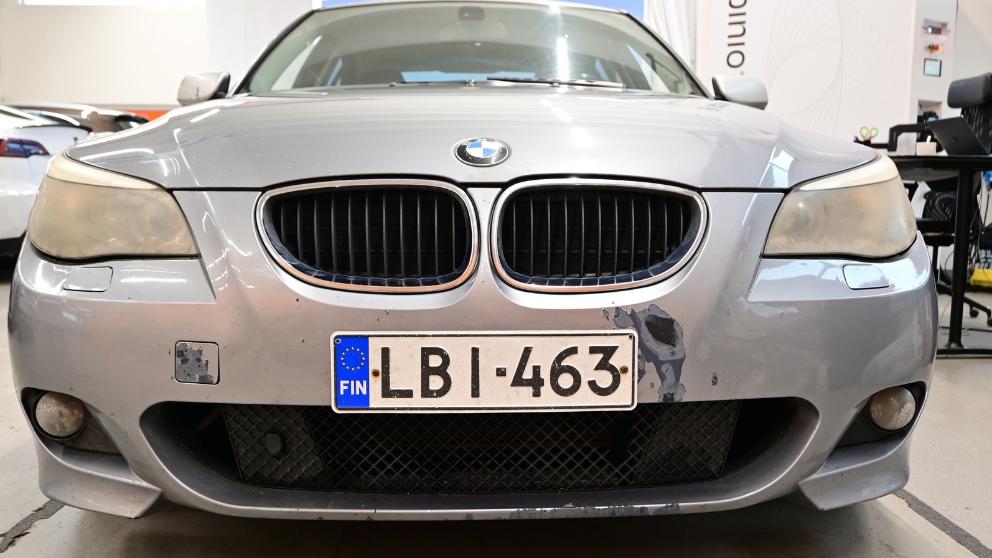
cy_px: 306
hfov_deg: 58.7
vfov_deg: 35.1
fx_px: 882
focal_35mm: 34
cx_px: 499
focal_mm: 21
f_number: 4
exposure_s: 1/30
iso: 360
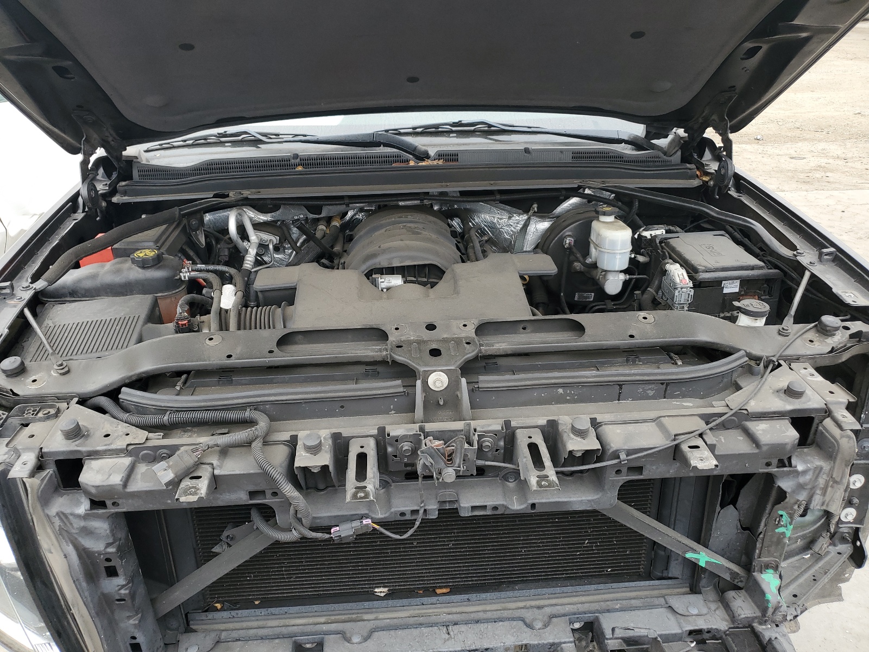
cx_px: 434
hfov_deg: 67.3
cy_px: 326
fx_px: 653
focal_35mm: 26
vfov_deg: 53.1
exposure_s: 1/133
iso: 50
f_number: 1.5
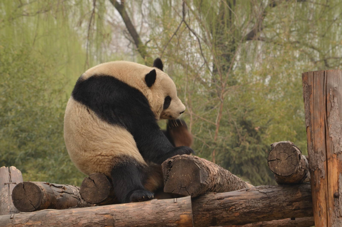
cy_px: 114
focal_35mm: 270
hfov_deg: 7.6
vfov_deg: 5.1
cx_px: 171
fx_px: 2560
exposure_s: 1/80
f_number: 11
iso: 200
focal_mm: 180
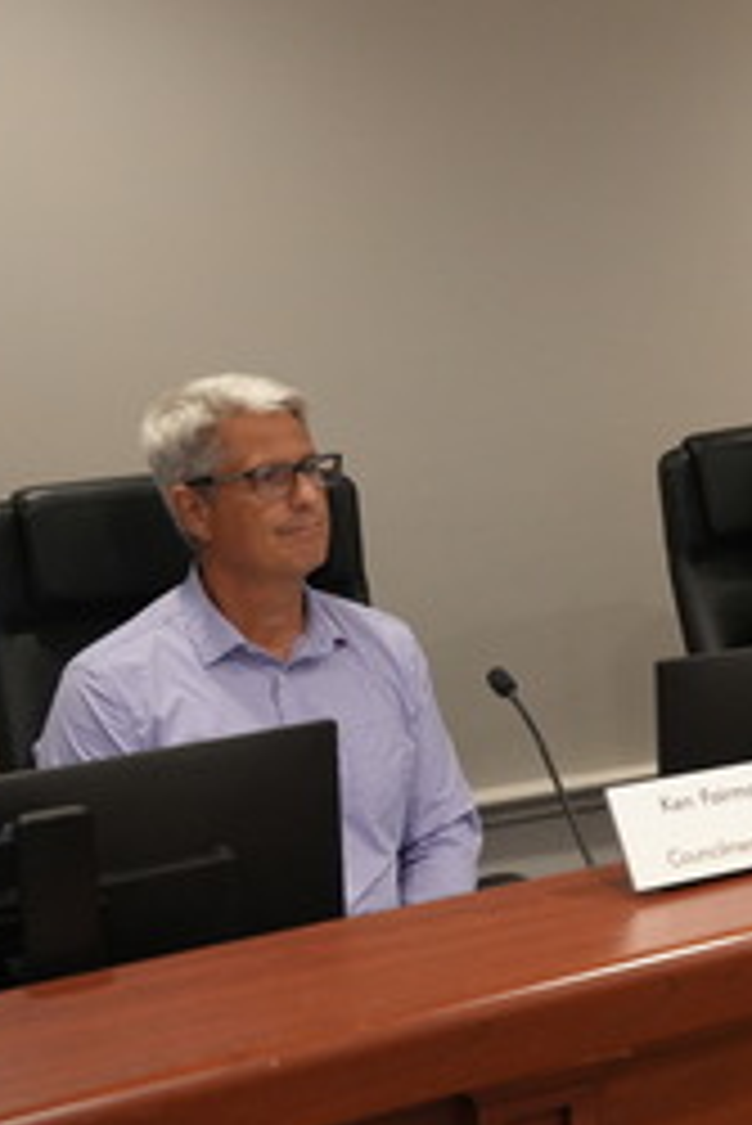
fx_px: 2566
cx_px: 1076
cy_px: 508
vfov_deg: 24.7
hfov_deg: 15.6
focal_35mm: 82
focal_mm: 38
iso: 3200
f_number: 4
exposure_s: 1/160
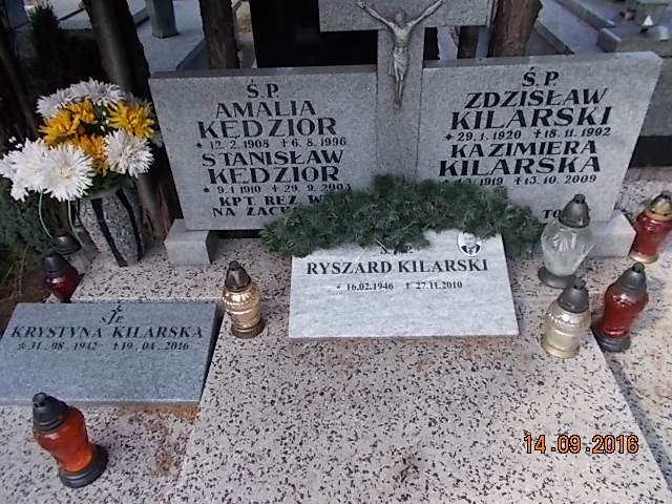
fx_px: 505
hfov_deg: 67.3
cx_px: 336
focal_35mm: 26
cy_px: 252
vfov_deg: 53.1
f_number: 3.2
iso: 80
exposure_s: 1/250
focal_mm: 4.6
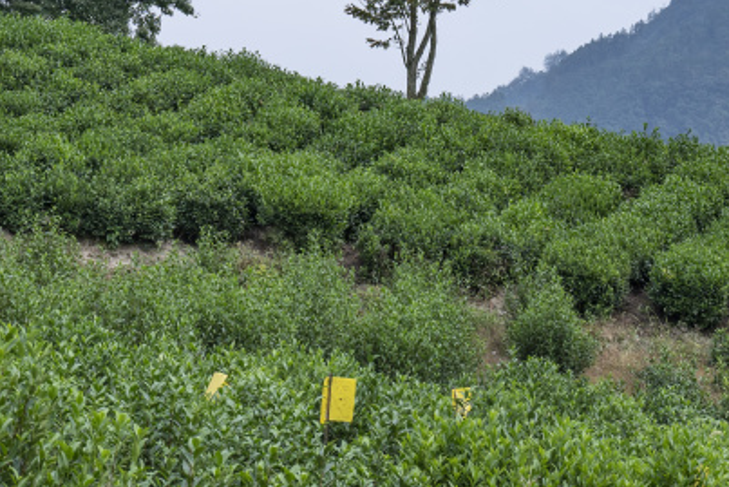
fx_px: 2350
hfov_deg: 17.6
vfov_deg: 11.7
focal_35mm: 116
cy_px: -34
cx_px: 364
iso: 200
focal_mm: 39
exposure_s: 1/640
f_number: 7.1
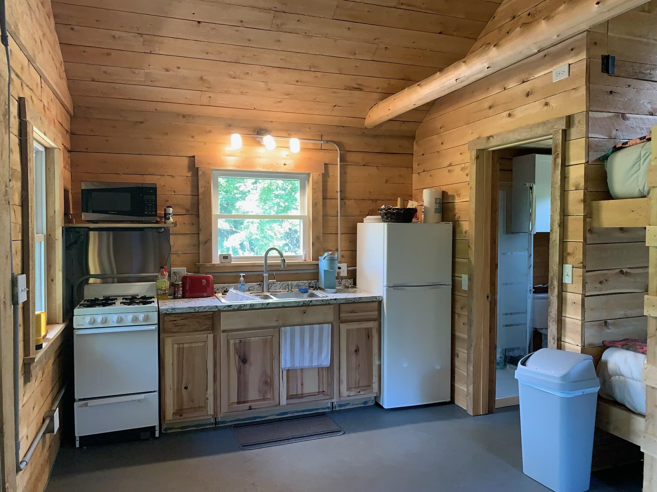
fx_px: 493
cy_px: 246
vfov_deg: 53.1
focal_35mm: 26
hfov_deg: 67.3
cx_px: 328
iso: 200
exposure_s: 1/60
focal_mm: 4.25
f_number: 1.8
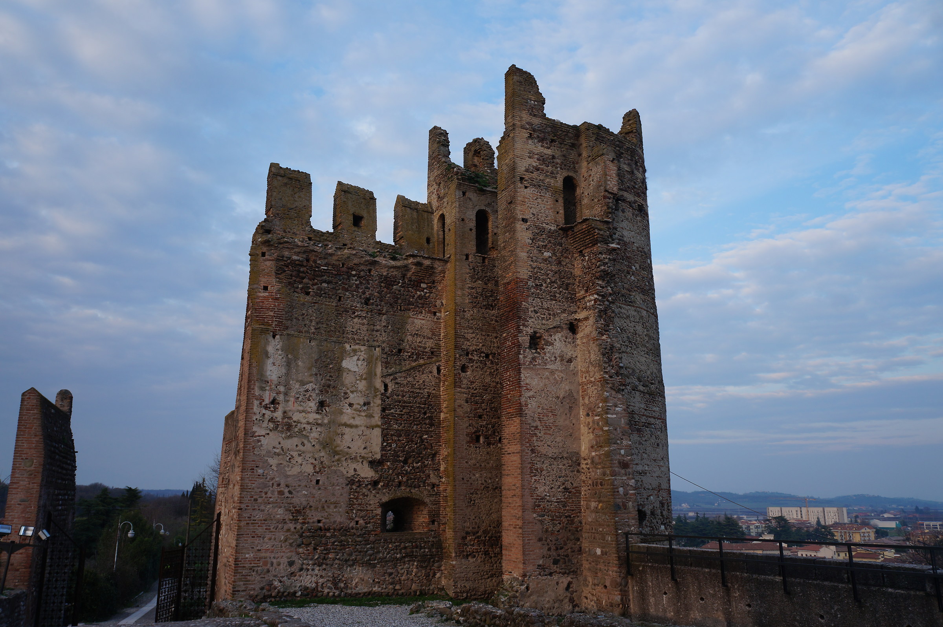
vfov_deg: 47.9
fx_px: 707
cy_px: 314
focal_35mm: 27
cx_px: 472
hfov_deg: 67.4
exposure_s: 1/60
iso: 100
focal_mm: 18
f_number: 8
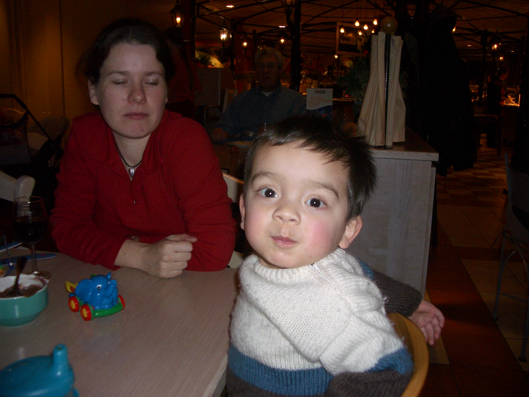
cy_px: 198
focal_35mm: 35
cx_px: 264
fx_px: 535
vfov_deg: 40.7
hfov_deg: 52.6
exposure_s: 1/60
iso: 100
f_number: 2.6
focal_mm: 5.8
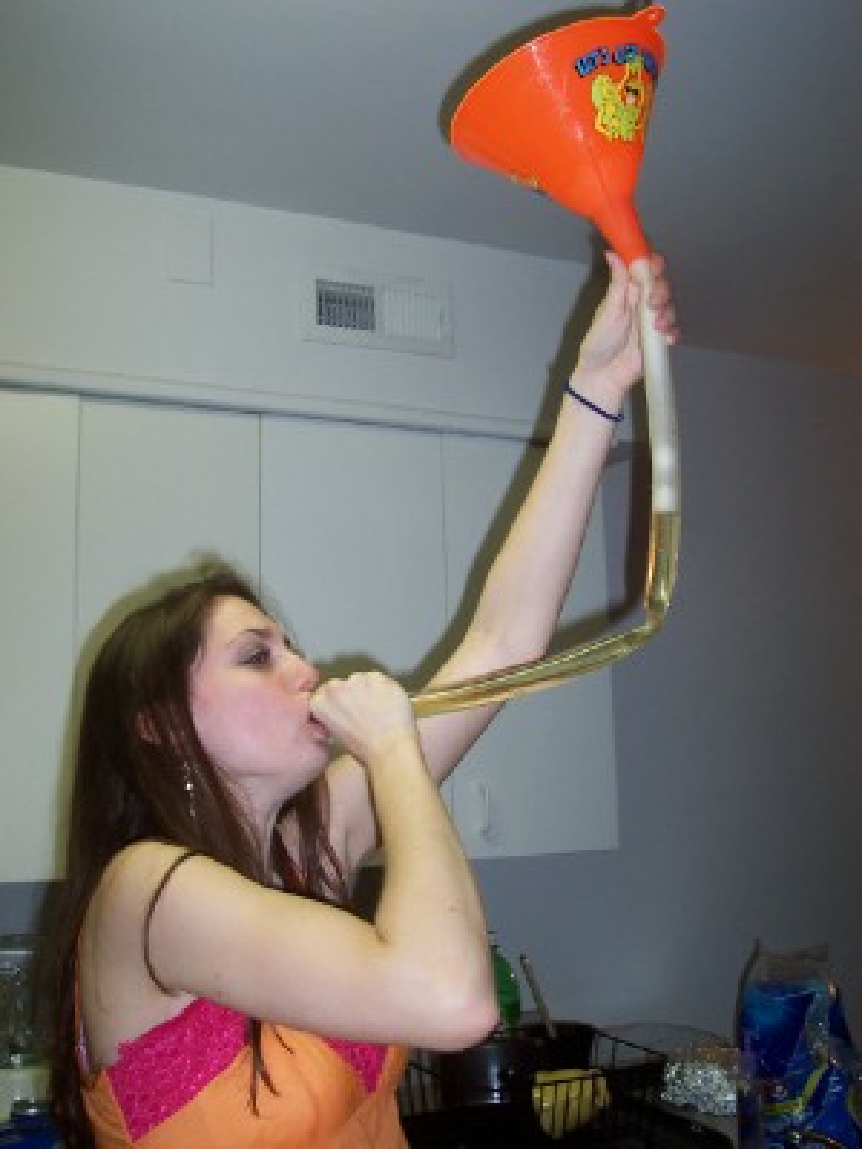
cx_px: 431
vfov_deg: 50.1
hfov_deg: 38.7
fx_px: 1228
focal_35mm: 37
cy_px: 574
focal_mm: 5.6
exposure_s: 1/60
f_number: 2.8
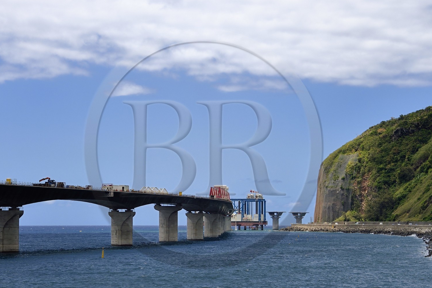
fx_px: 900
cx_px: 202
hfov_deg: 27.0
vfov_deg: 18.2
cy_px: 148
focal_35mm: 75
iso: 400
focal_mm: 70
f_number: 14
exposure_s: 1/800
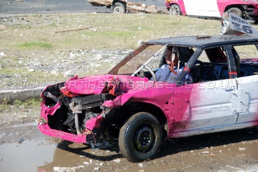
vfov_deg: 11.7
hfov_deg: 17.5
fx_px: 838
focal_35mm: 117
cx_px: 129
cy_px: 86
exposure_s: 1/800
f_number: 5.6
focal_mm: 78
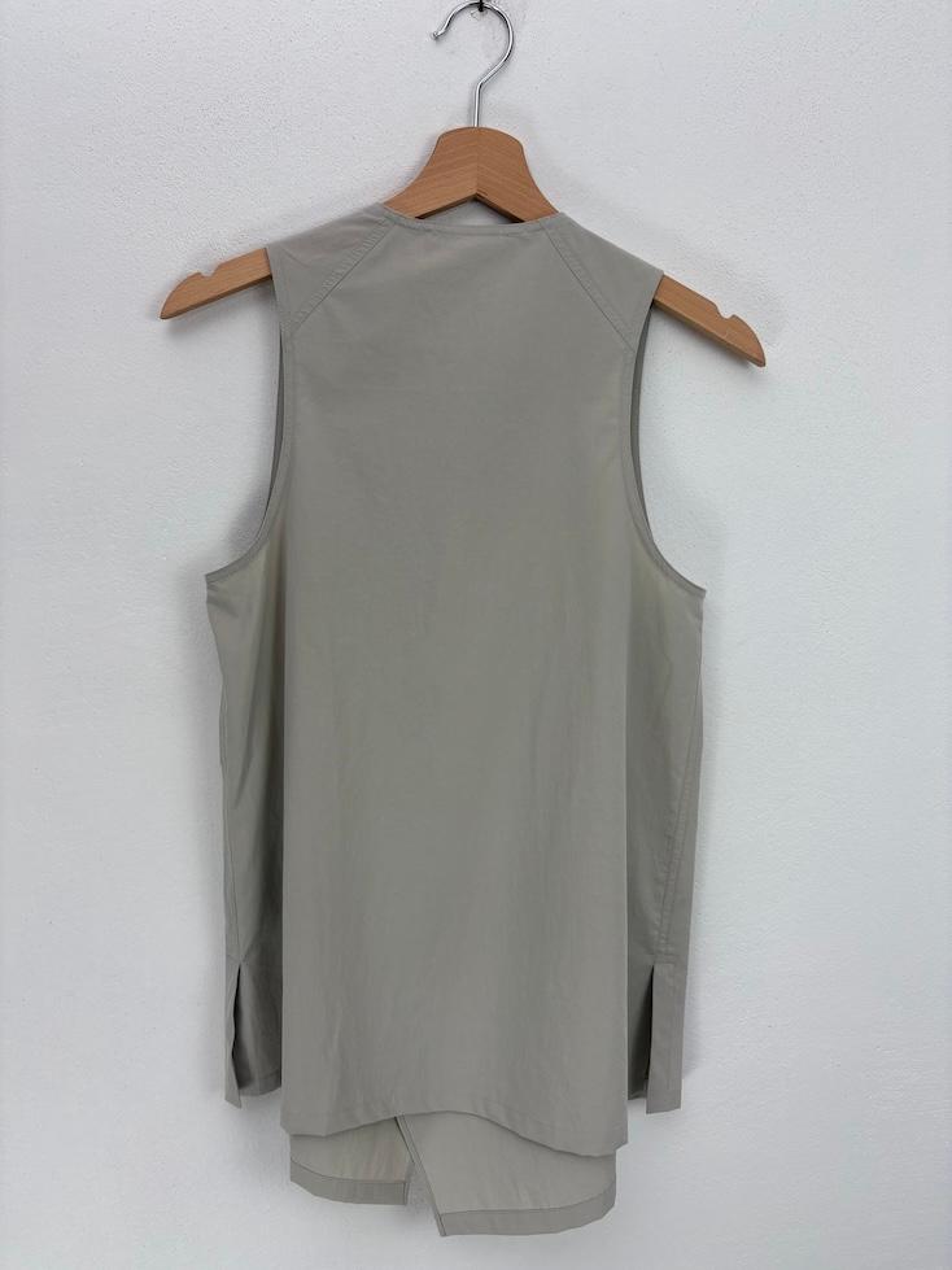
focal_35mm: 26
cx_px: 476
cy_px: 635
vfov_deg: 67.3
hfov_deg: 53.1
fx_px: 954
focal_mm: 5.96
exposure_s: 1/122
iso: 32
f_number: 1.6
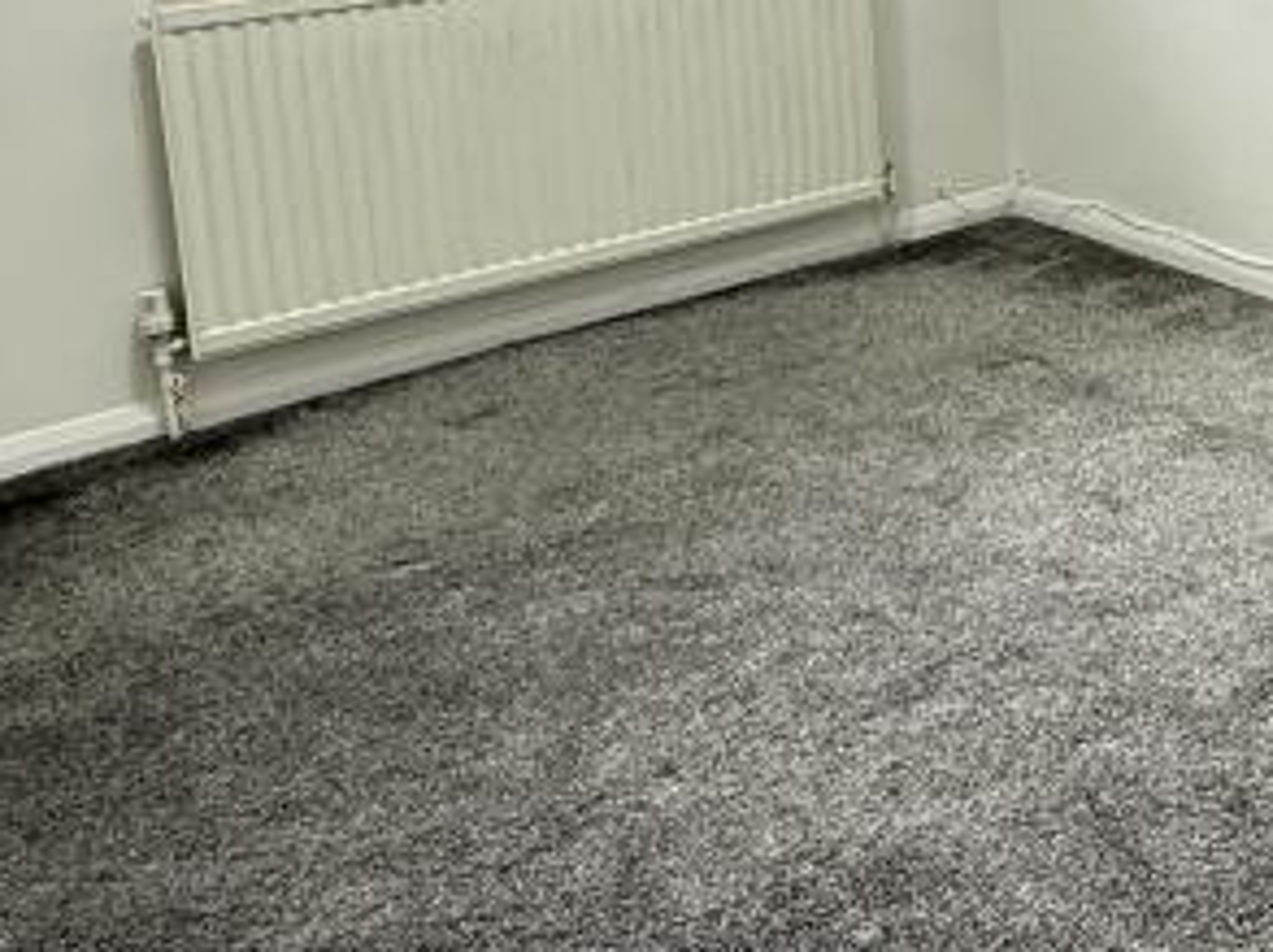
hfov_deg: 34.5
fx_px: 1800
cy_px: -39
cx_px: 1347
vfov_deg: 27.6
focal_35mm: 49
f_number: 2.2
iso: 64
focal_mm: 2.22
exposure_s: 1/130
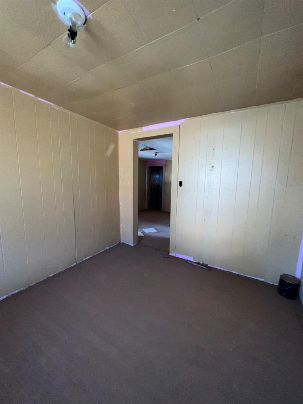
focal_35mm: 13
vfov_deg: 106.2
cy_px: 202
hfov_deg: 89.9
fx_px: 152
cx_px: 152
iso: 100
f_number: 1.8
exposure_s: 1/60
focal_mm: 1.57
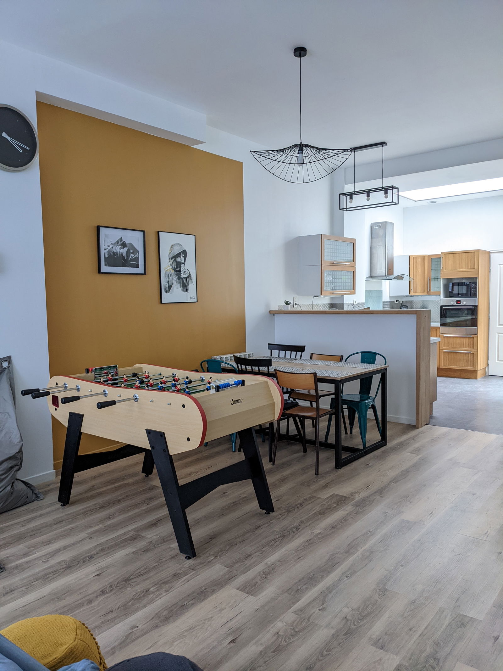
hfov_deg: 51.4
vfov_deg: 65.3
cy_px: 336
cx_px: 252
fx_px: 523
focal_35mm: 27
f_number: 1.73
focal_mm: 4.38
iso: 82
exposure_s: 1/25
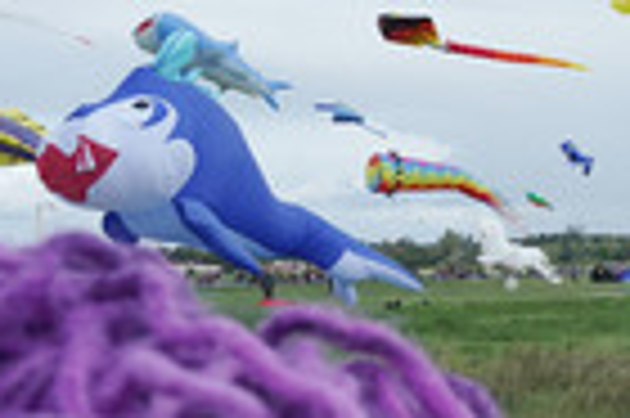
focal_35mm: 90
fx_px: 1573
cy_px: 162
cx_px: 673
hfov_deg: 21.6
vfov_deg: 15.1
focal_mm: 28
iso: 640
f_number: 8
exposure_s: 1/640
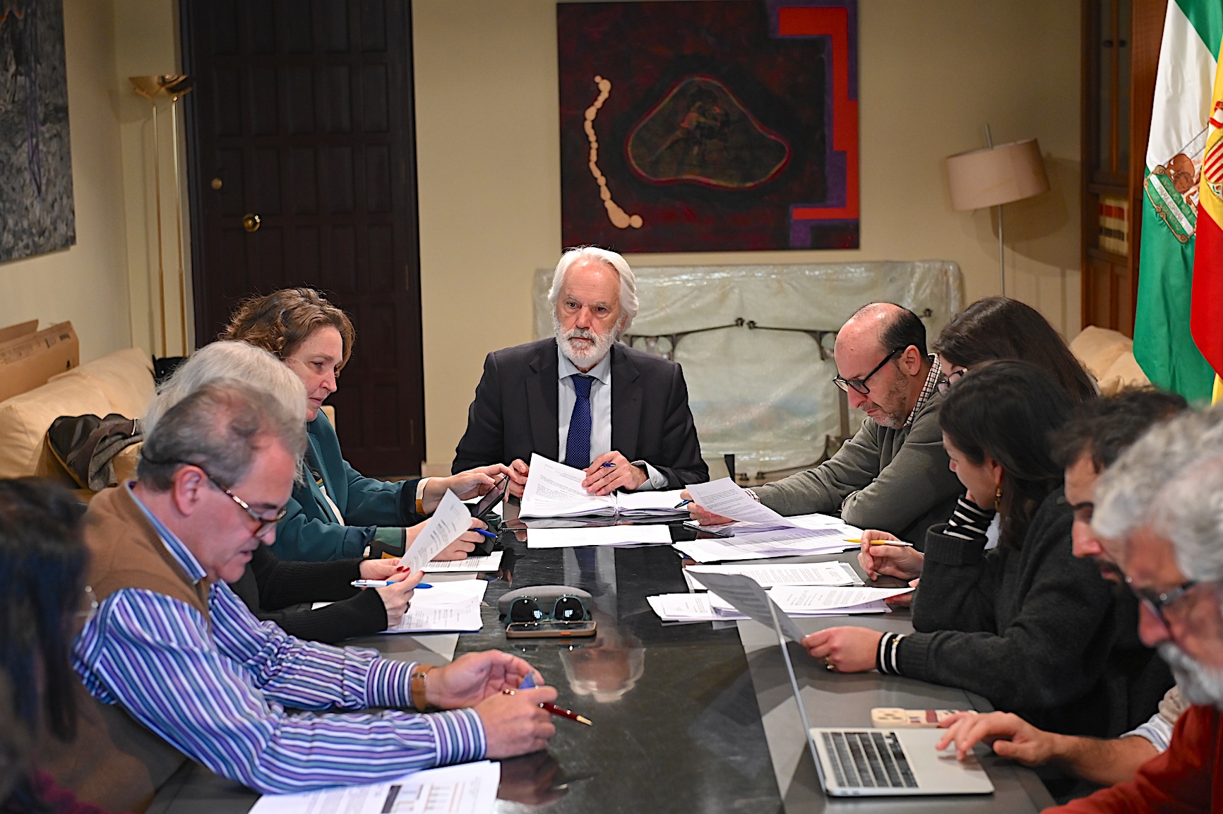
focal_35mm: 70
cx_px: 612
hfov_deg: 28.9
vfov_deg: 19.4
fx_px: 2377
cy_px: 407
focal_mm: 70
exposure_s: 1/160
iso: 3200
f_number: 5
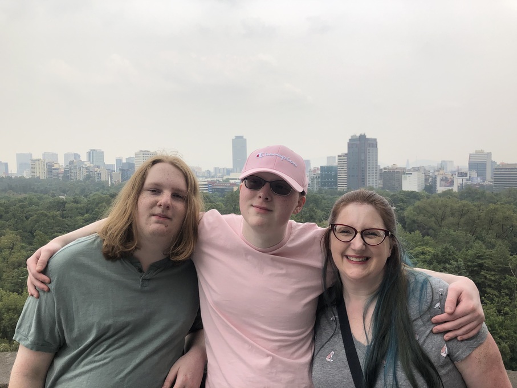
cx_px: 258
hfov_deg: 63.5
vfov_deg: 49.7
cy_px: 194
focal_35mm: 28
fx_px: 418
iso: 20
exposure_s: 1/1333
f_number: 1.8
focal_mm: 3.99
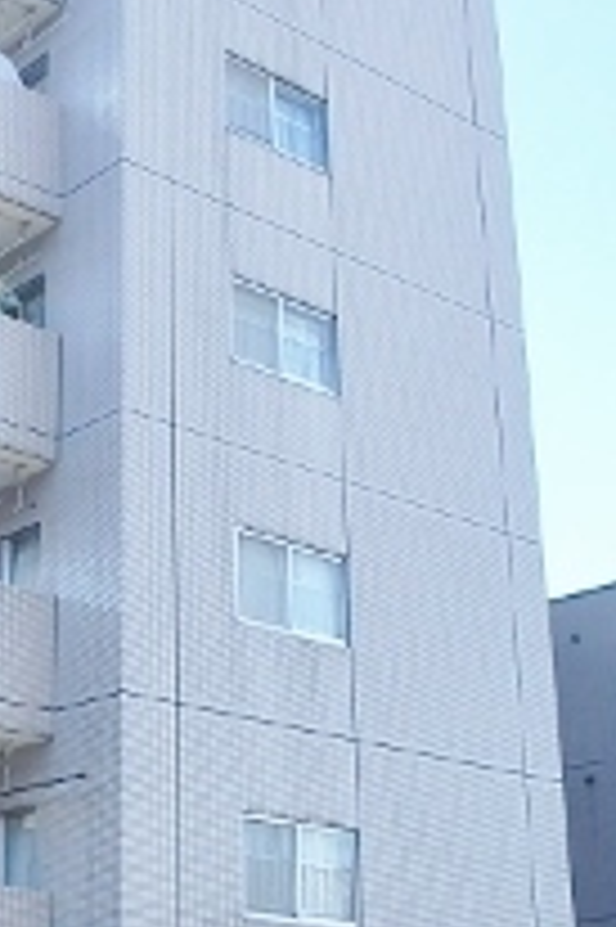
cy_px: 558
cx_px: 40
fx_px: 1748
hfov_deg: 19.5
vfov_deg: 29.6
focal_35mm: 68
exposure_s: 1/320
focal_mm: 3.7
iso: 125
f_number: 3.5
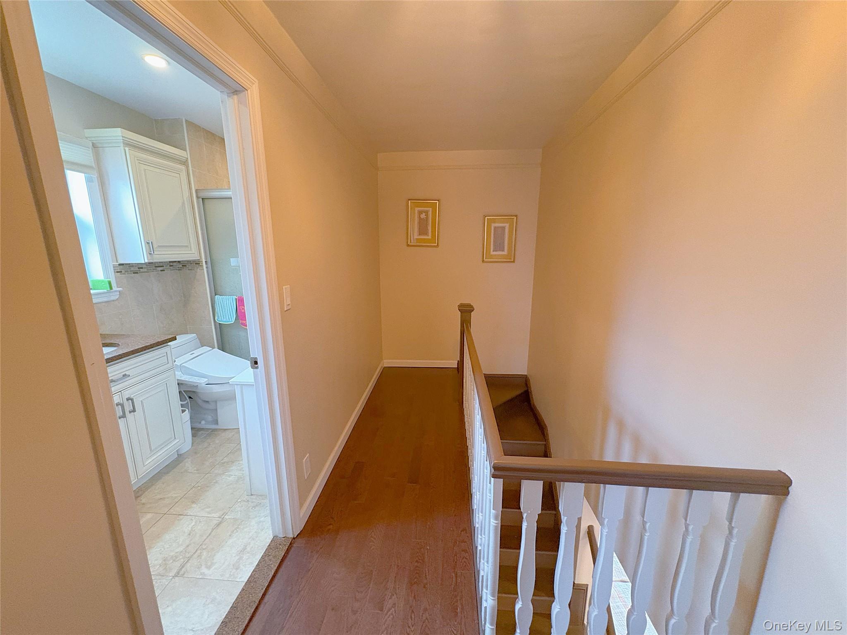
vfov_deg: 85.7
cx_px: 424
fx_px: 343
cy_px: 318
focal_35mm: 14
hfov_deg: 102.1
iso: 640
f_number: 2.2
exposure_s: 1/60
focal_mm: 2.22
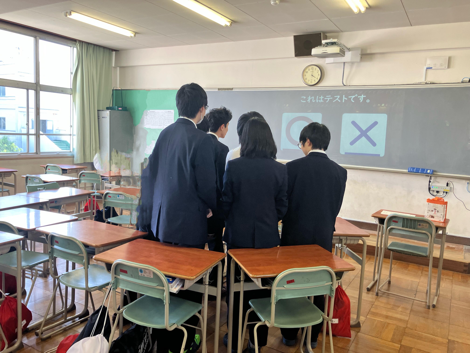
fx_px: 380
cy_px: 176
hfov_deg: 63.4
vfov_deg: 49.7
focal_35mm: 28
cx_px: 235
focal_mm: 3.99
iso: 80
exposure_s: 1/120
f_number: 1.8
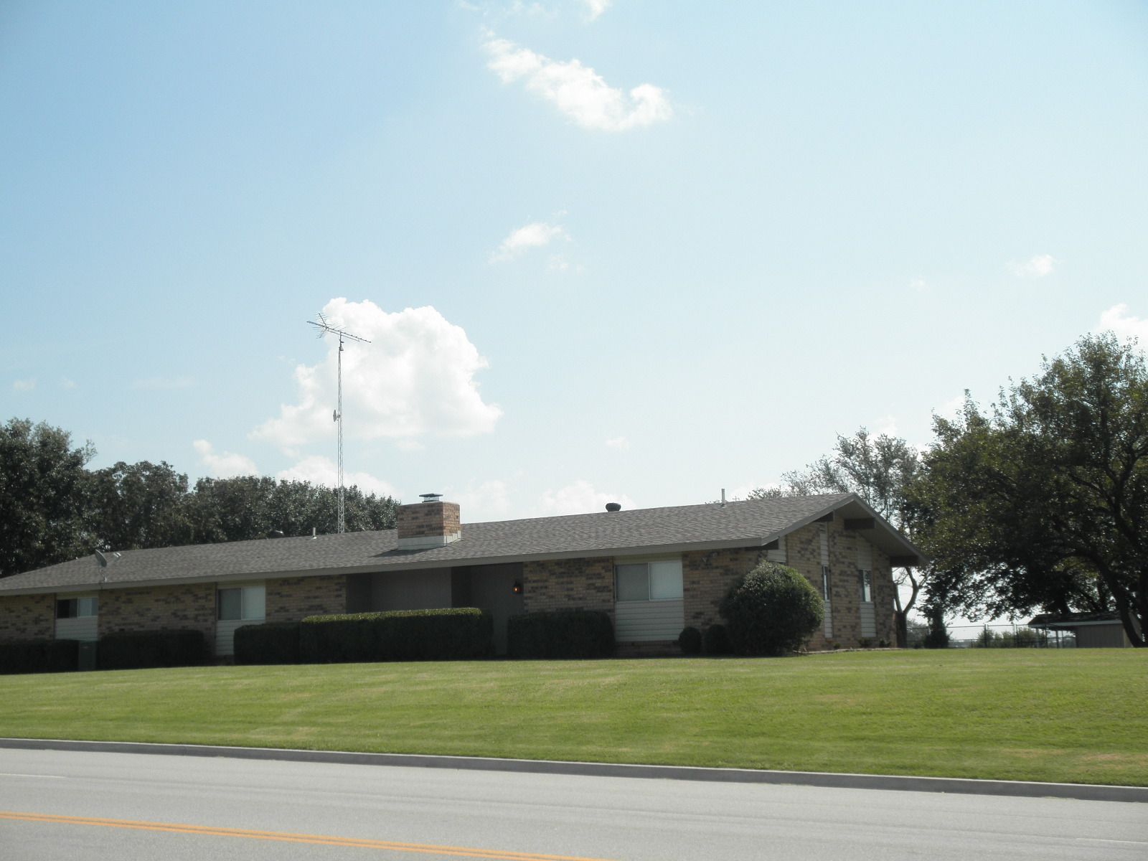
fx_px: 1459
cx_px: 574
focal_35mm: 44
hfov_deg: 42.9
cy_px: 430
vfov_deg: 32.9
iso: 64
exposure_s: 1/100
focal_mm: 7.9
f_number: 9.6
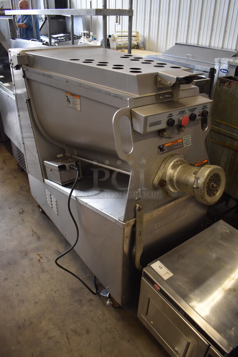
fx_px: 267
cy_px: 178
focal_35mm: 27
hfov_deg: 48.0
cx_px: 119
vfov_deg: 67.3
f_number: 3.5
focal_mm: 18
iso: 1000
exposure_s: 1/125
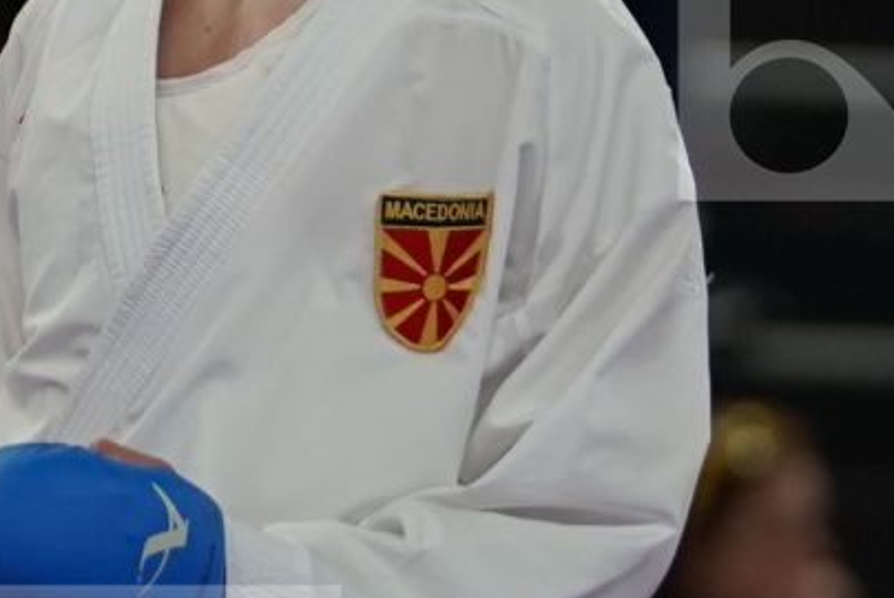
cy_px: 0
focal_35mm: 1153
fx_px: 28652
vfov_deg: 1.2
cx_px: 135
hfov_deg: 1.8
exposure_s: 1/1000
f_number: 2.8
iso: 1250
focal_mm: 173
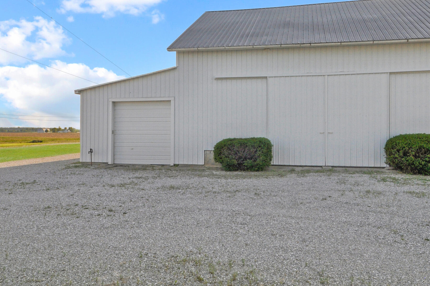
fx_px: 298
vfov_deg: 49.4
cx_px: 240
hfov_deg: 71.3
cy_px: 77
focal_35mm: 25
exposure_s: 1/200
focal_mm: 10
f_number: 14
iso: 200
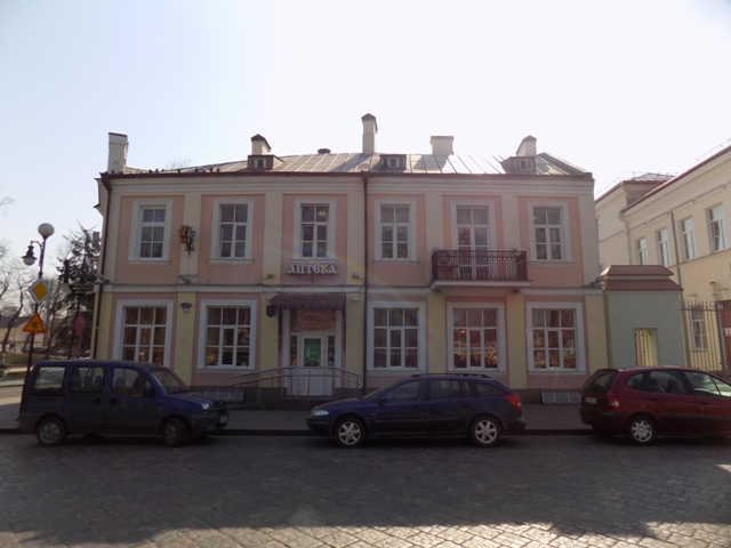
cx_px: 366
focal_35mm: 23
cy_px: 274
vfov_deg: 58.9
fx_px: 486
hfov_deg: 73.9
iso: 80
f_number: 3.1
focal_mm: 4
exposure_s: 1/320
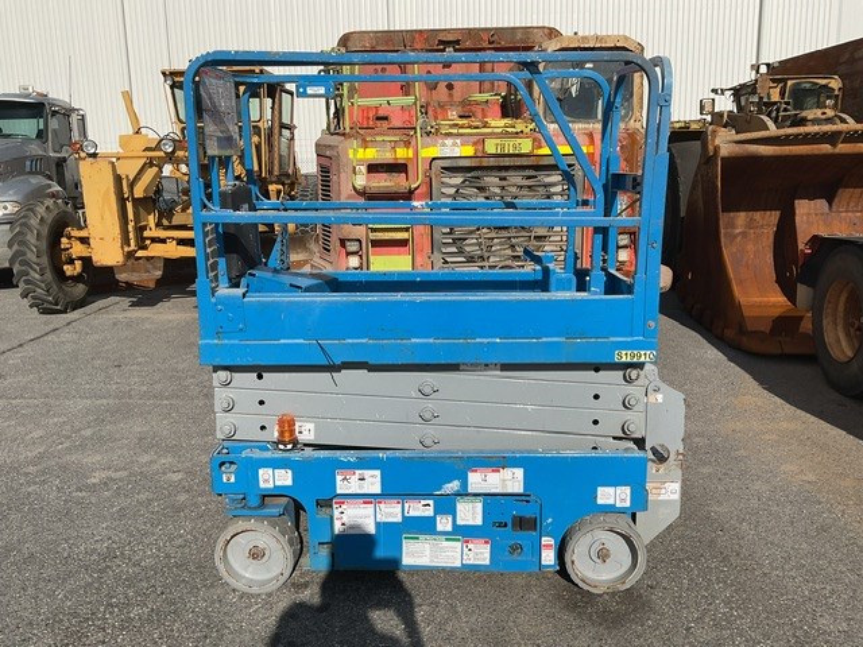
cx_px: 432
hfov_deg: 61.7
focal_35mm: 29
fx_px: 723
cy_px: 324
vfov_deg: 48.2
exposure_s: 1/3534
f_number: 1.8
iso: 16
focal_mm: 3
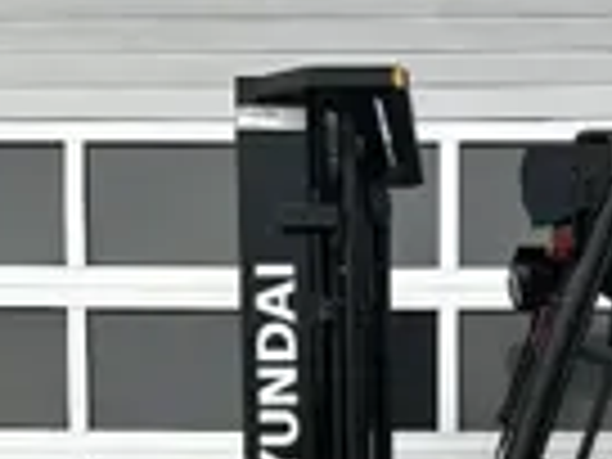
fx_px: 1503
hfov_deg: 22.8
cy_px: 616
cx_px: 464
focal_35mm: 85
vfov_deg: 16.3
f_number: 1.78
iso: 80
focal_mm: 6.86
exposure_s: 1/767
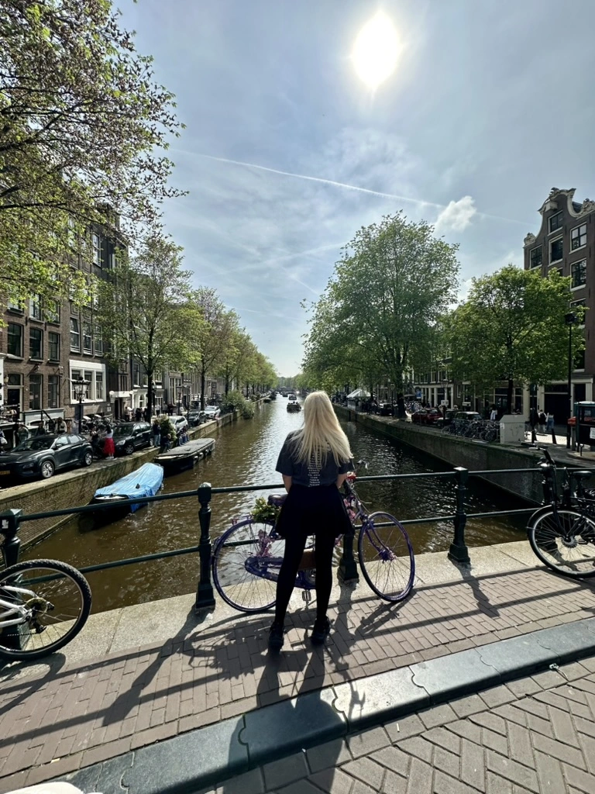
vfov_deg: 102.1
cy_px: 397
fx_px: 321
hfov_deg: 85.7
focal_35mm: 14
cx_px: 298
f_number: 2.2
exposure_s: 1/3205
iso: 50
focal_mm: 2.22
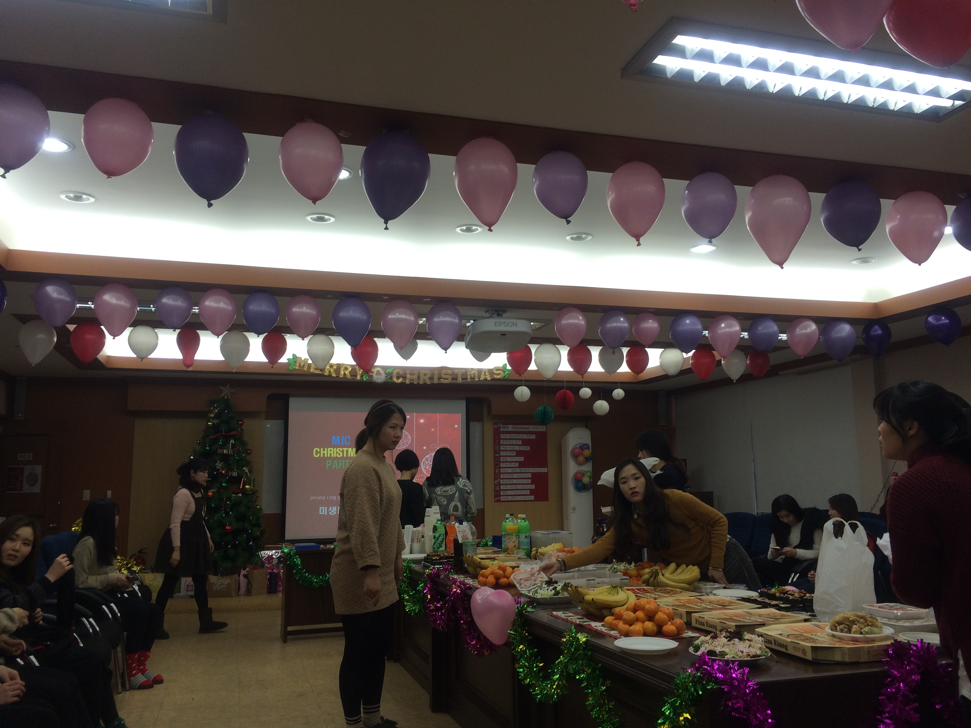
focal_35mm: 29
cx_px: 486
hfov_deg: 61.7
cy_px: 364
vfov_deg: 48.2
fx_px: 813
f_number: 2.2
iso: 40
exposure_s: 1/60
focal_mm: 4.15
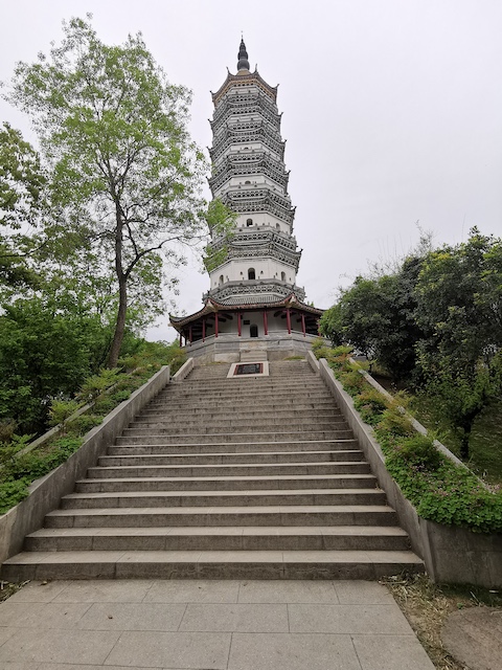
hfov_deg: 74.7
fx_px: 329
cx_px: 251
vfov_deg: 91.0
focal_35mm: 17
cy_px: 335
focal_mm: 2.26
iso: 50
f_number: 2.2
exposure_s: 1/365
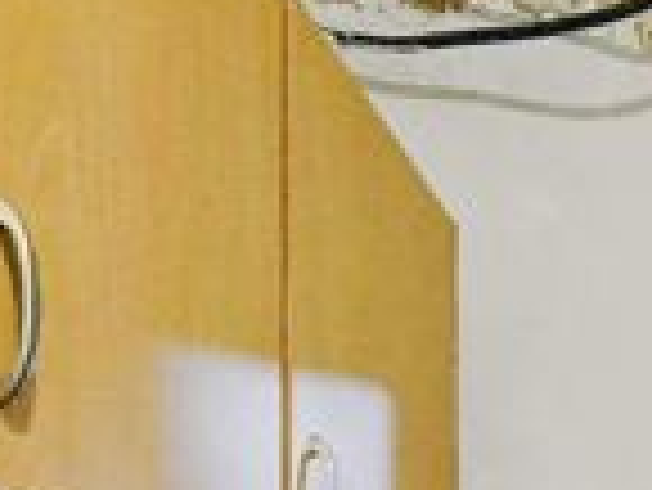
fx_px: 1188
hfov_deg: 21.1
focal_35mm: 63
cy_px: 913
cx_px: 1162
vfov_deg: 18.0
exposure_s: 1/50
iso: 640
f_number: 2.2
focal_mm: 2.2
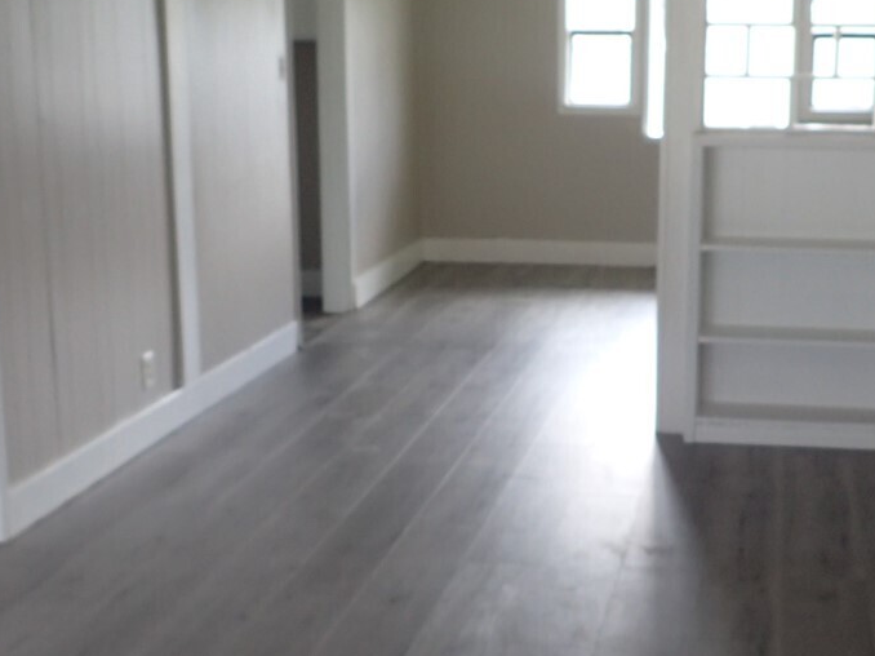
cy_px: 384
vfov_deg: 24.8
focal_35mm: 59
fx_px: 1491
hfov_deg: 32.6
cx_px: 543
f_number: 2.8
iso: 125
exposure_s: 1/60
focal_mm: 4.5
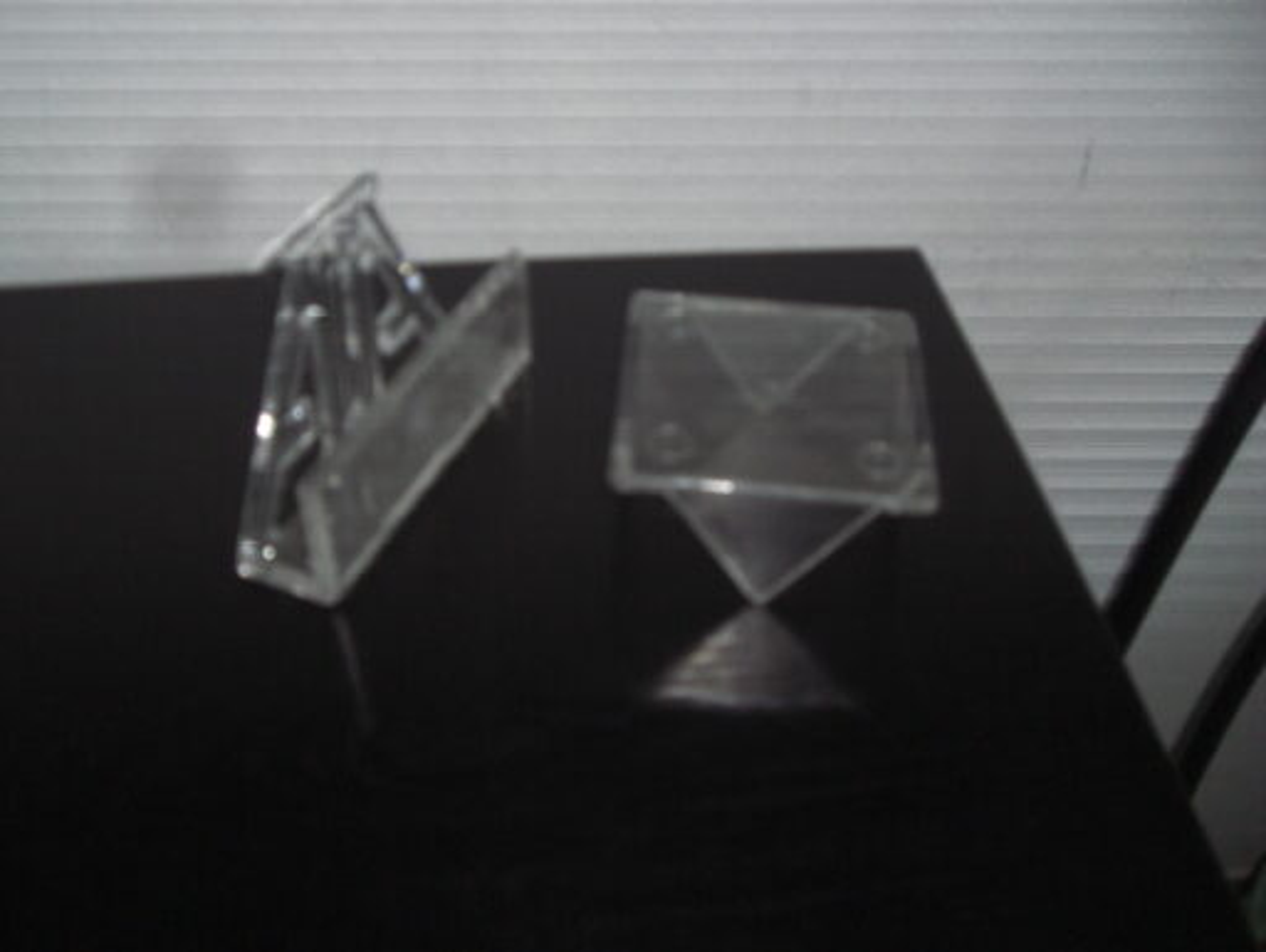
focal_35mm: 38
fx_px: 1391
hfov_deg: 48.9
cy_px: 476
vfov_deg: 37.8
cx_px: 633
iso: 200
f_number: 2.7
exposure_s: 1/30
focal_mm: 6.2
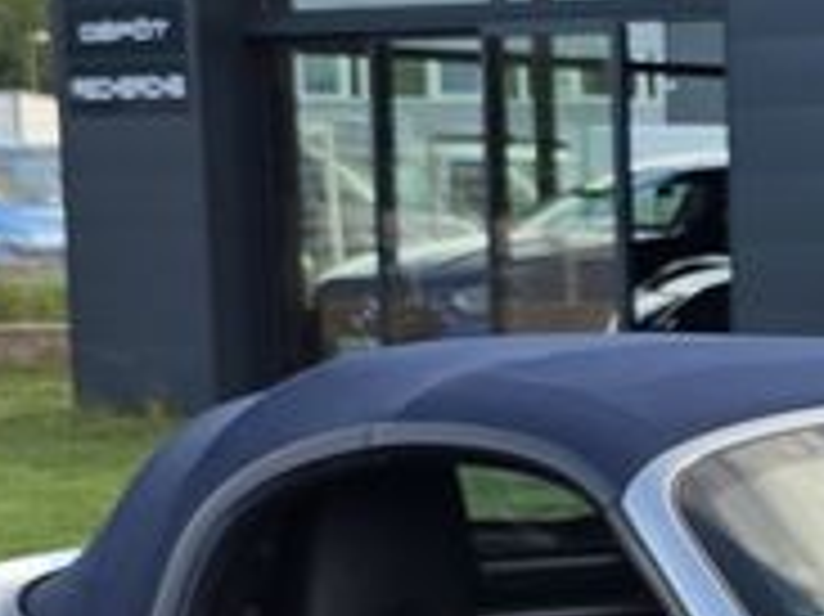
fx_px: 3592
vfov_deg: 9.6
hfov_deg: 12.5
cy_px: 823
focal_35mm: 151
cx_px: 1198
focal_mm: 6.3
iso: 12
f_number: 1.7
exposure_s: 1/241
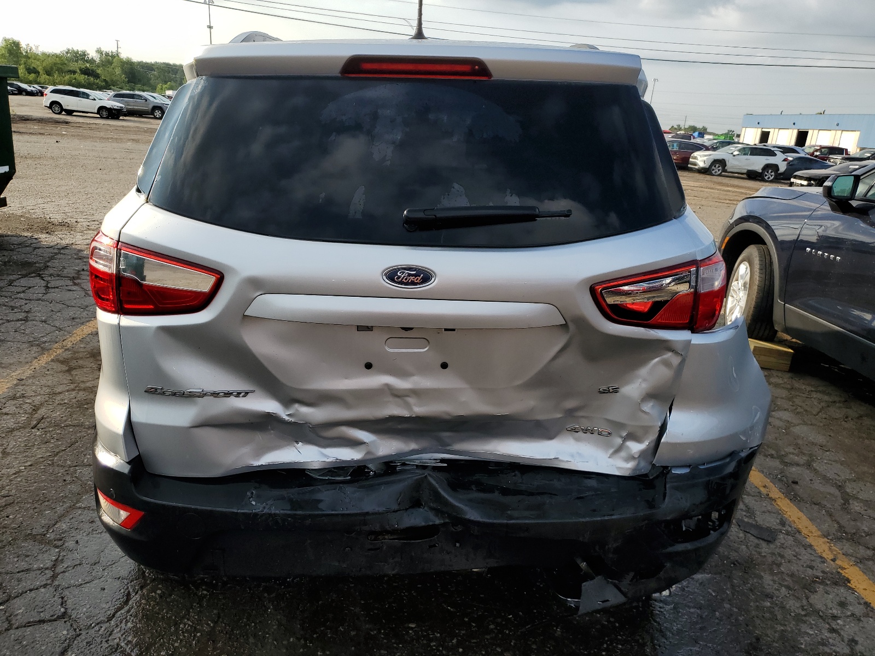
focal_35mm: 26
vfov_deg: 53.1
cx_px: 438
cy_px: 328
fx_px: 657
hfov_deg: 67.3
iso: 50
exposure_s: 1/2000
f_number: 1.5
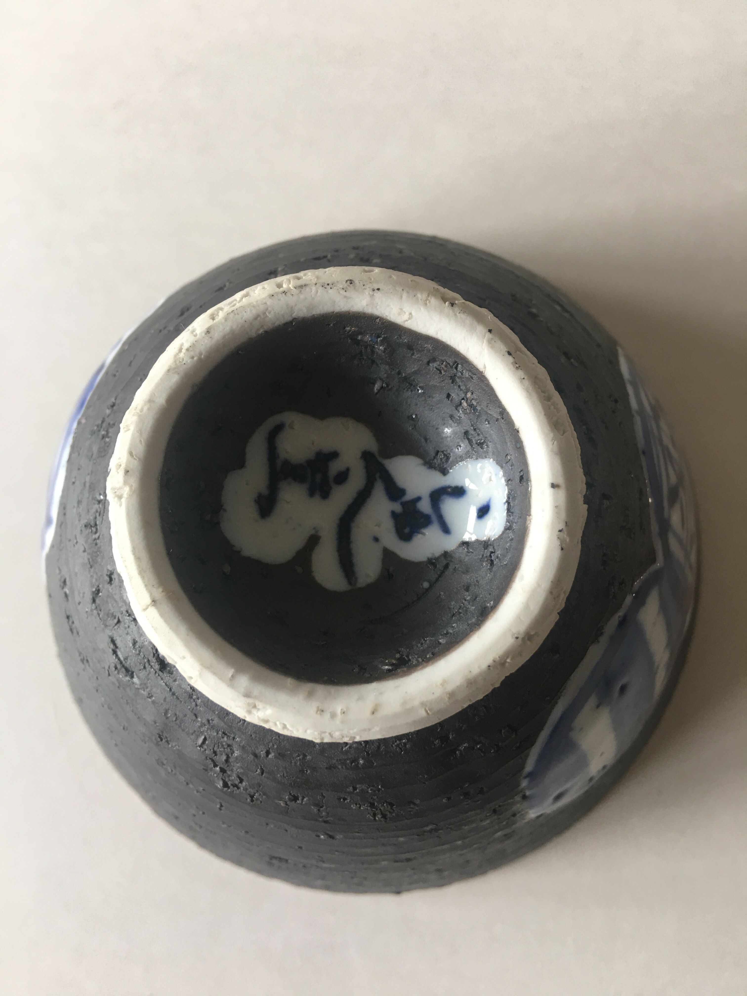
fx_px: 834
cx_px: 374
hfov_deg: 48.2
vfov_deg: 61.7
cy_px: 498
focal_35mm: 29
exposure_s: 1/33
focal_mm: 4.15
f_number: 2.2
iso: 25
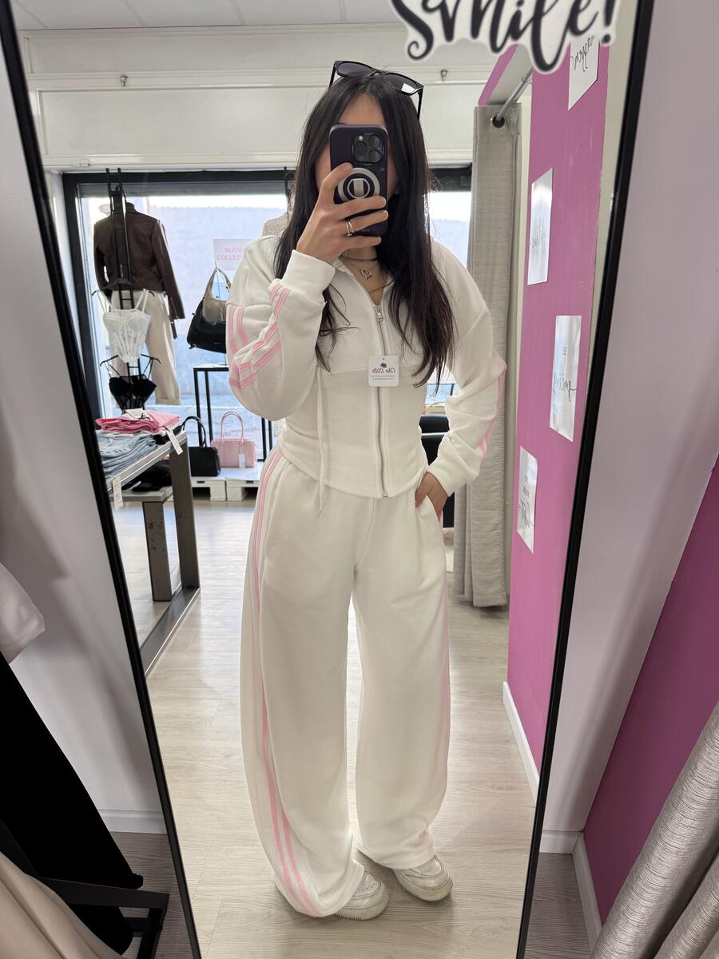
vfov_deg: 71.6
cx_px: 360
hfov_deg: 56.8
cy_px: 480
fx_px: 665
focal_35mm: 24
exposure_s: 1/100
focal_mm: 6.76
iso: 100
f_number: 1.78
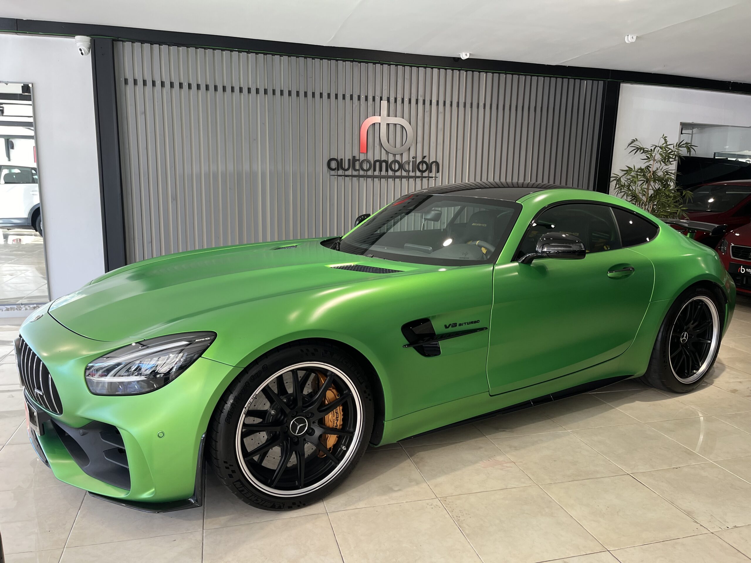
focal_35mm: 26
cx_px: 376
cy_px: 282
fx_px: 564
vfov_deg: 53.1
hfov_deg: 67.3
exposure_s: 1/121
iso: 64
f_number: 1.6
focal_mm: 5.1
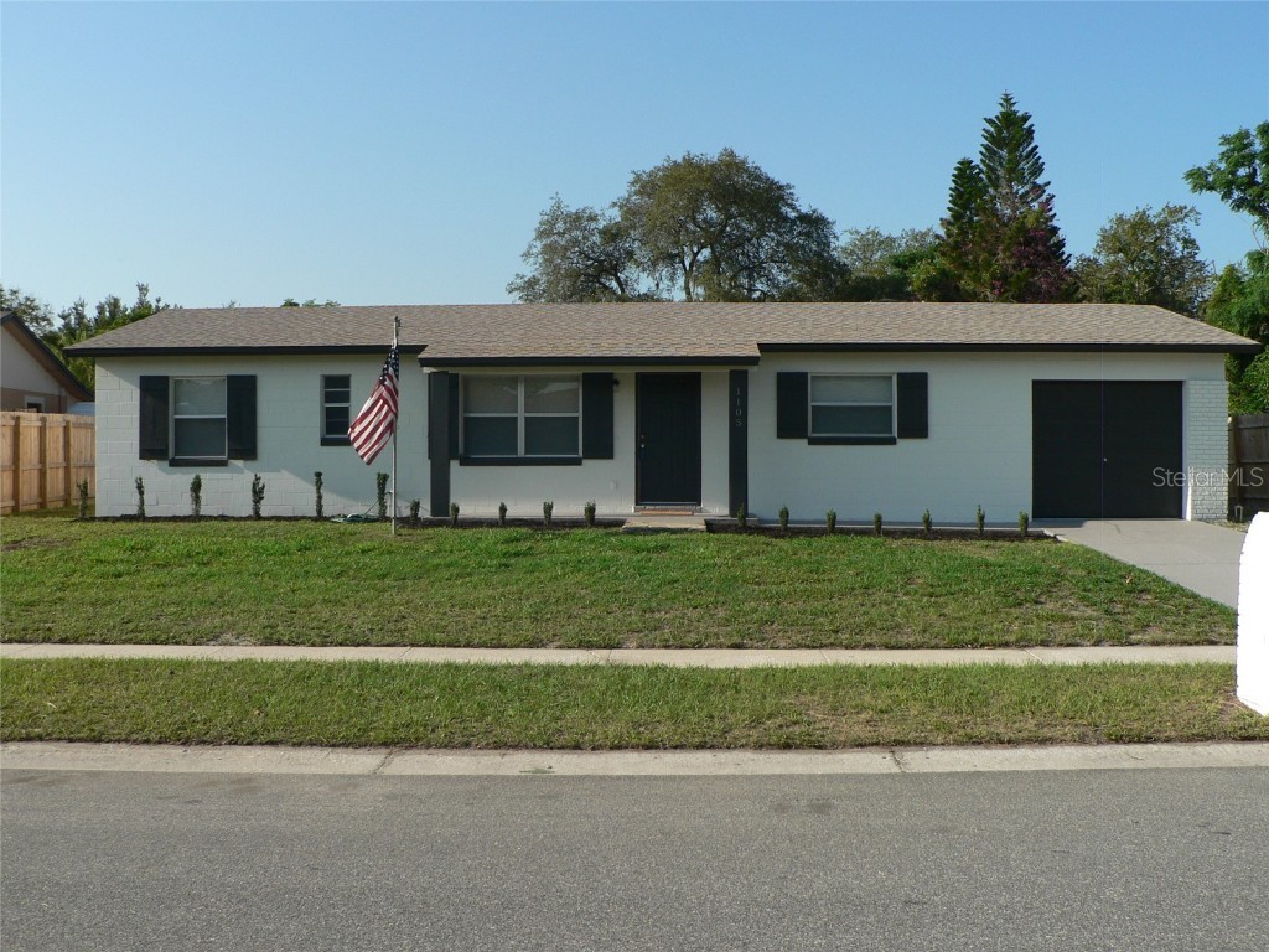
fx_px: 1320
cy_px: 476
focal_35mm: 36
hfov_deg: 51.4
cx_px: 634
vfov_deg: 39.7
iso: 80
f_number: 4
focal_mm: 6
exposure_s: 1/500
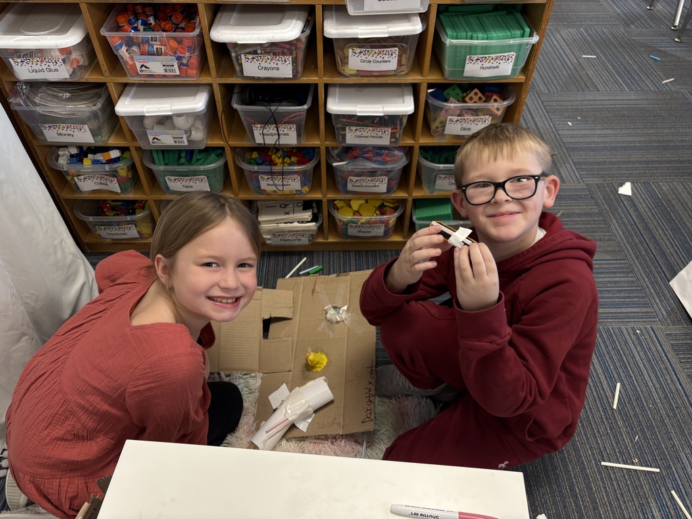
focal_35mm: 26
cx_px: 346
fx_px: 520
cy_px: 260
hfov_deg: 67.3
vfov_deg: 53.1
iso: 100
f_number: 1.6
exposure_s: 1/75
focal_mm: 5.96
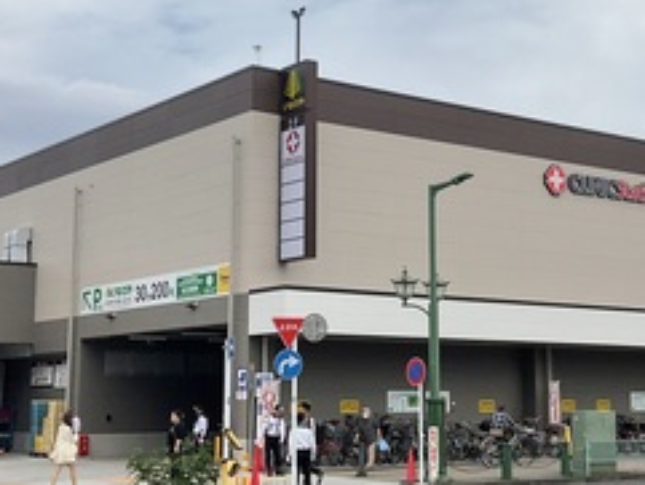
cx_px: 411
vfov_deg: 21.9
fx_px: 1249
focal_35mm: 67
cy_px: 212
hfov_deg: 28.8
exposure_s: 1/2667
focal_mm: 3
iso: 25
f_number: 1.8
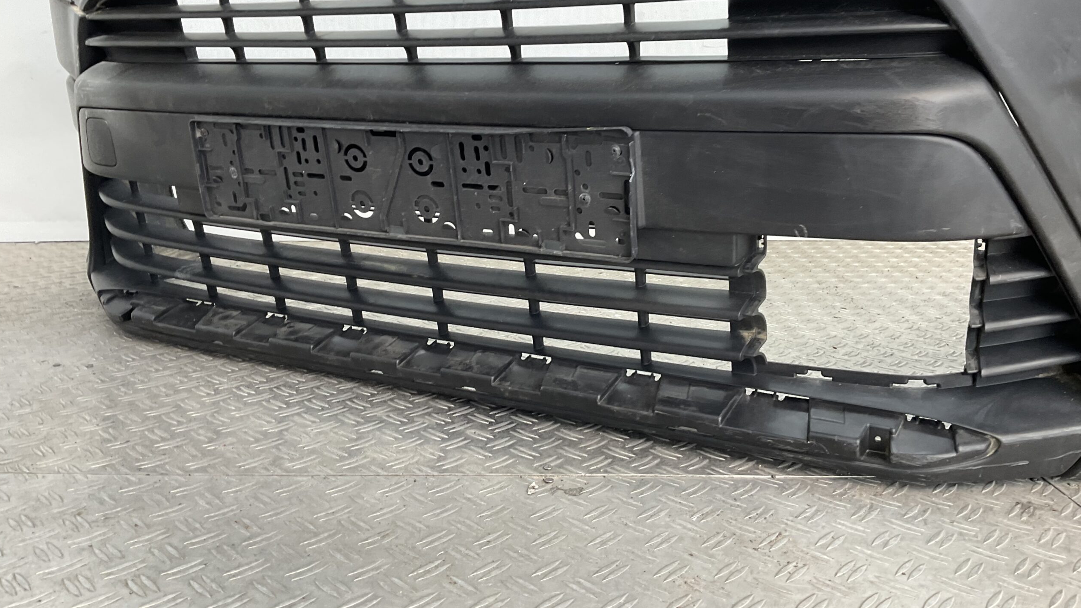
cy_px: 242
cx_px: 542
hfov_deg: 61.0
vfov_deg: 36.5
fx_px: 917
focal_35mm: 32
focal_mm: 3
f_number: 1.8
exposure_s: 1/100
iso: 32
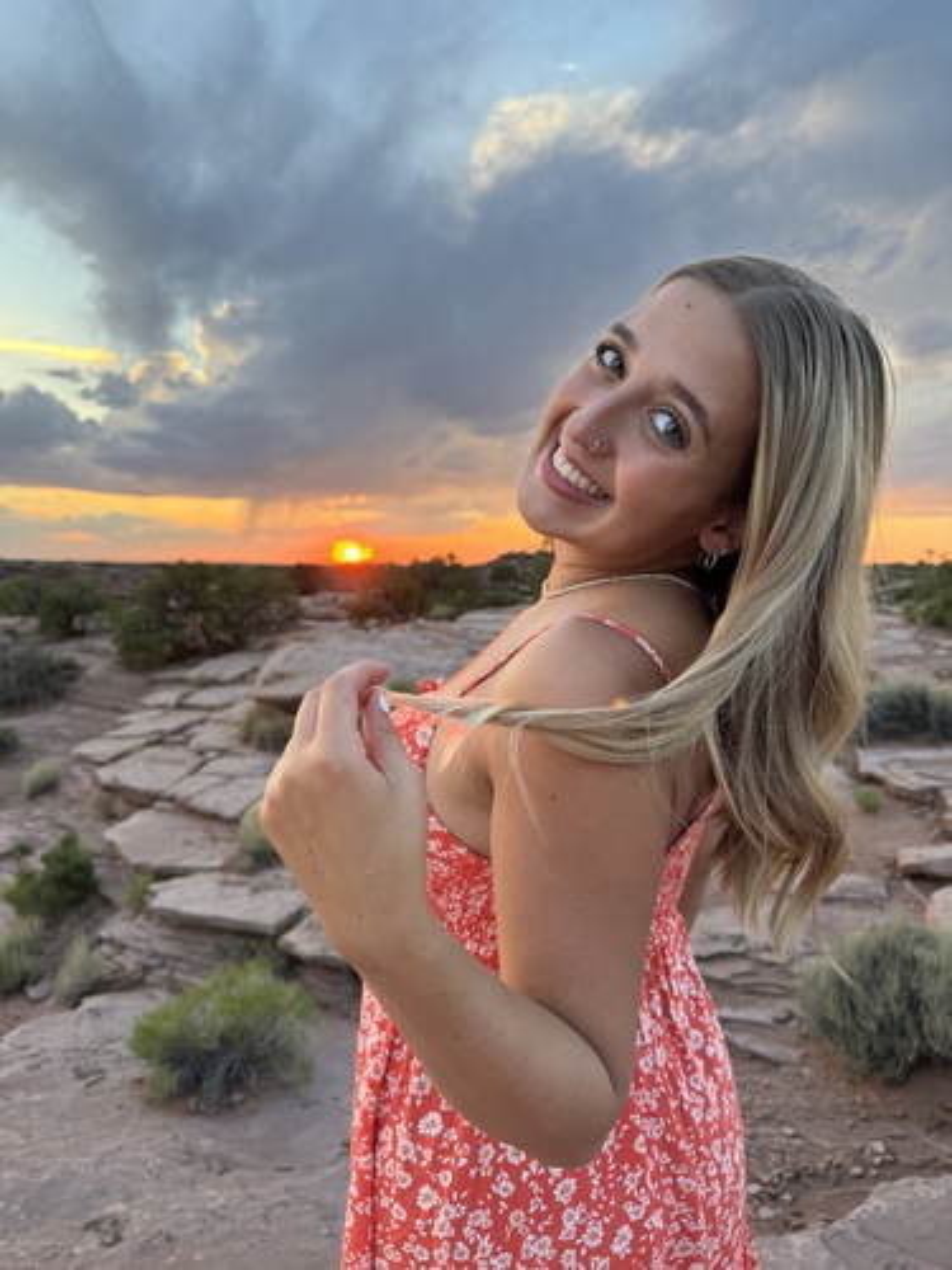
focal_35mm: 24
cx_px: 476
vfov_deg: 71.6
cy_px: 635
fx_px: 880
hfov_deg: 56.8
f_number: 1.78
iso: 80
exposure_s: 1/121
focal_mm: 6.76
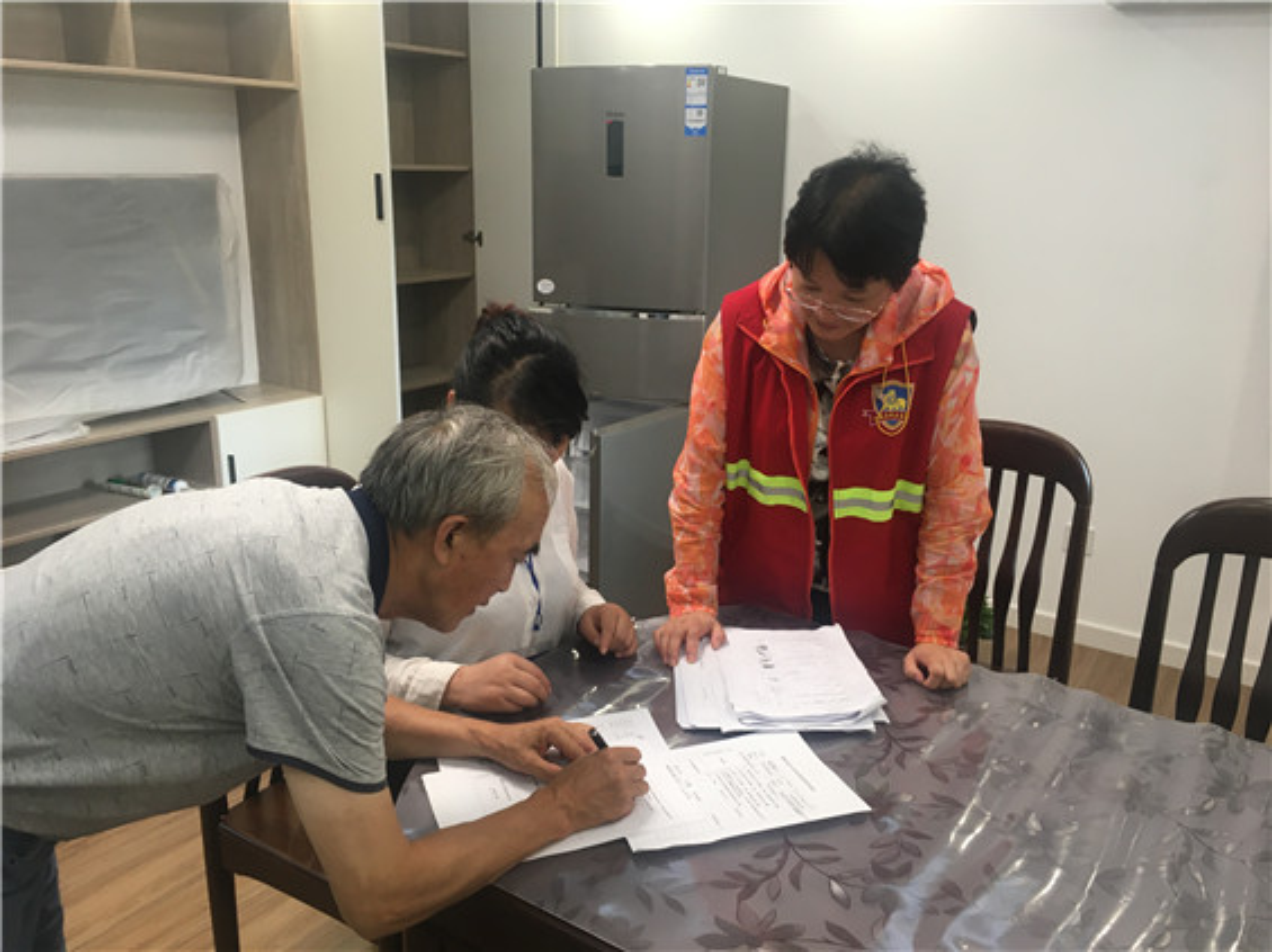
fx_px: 1065
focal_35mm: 29
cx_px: 636
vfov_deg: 48.2
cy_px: 476
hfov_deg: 61.7
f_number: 2.2
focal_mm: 4.15
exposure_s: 1/33
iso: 64
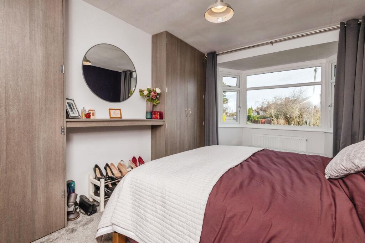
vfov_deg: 73.7
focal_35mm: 16
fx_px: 162
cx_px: 182
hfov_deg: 96.8
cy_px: 122
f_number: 8
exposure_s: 1/400
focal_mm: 16
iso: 320
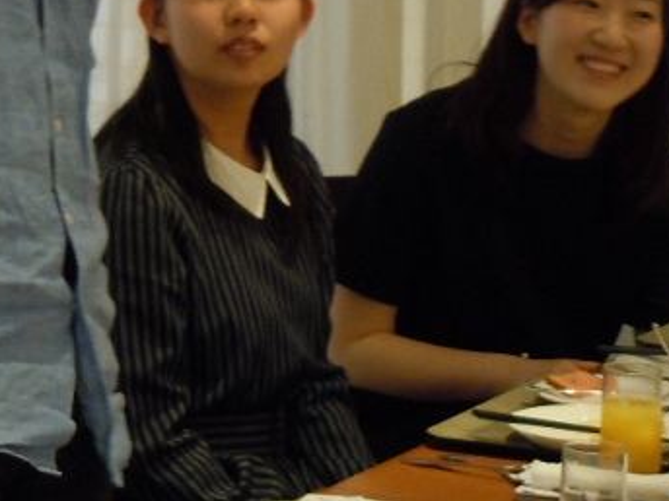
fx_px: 4580
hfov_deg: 8.3
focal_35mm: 237
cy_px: -64
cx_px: -51
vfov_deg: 6.2
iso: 400
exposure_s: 1/15
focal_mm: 18.3
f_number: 4.5
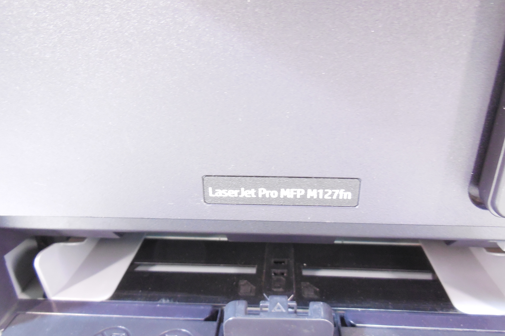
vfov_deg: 47.9
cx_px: 260
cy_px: 175
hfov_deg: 67.4
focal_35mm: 27
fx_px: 379
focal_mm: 4.5
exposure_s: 1/8
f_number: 3.1
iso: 400
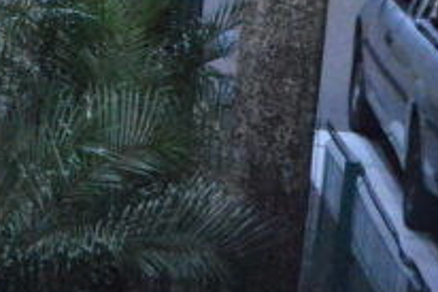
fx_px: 6334
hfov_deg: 3.9
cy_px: -323
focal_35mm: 521
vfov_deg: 2.6
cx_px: -504
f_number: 4.5
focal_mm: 70
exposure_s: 1/80
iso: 6400
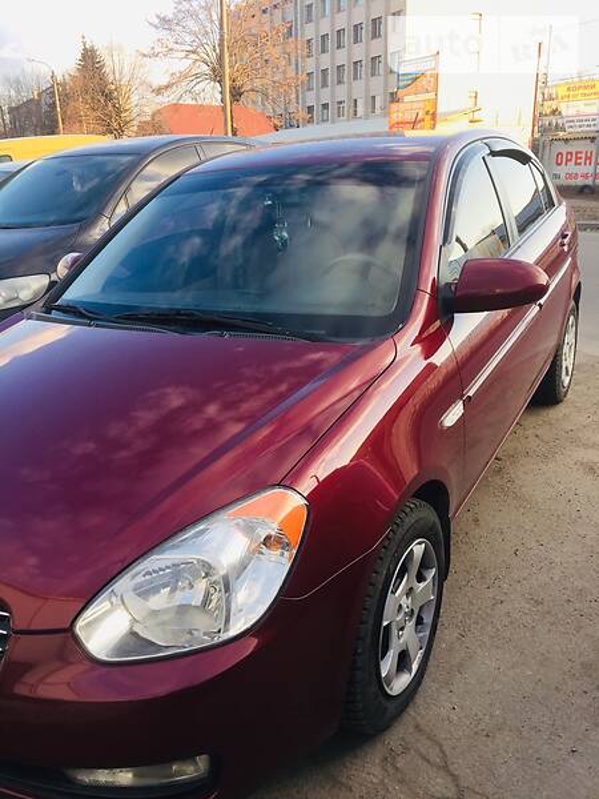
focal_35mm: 29
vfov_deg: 61.7
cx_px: 300
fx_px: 669
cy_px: 400
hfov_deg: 48.2
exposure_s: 1/166
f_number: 2.2
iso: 32
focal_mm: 4.2
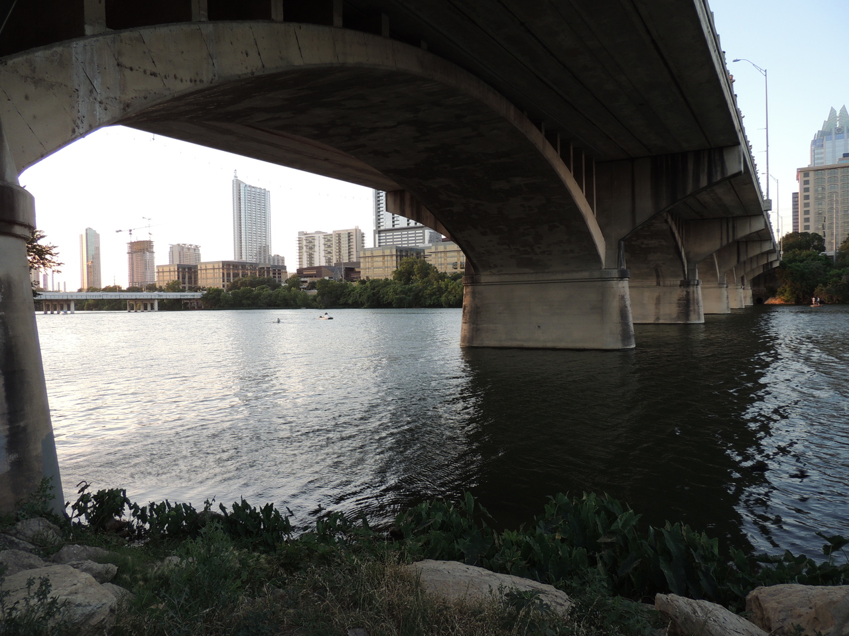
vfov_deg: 56.8
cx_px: 424
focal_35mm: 24
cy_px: 318
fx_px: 589
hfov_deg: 71.6
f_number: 3
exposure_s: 1/80
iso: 100
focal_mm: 4.3
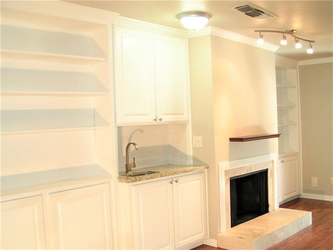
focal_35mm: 38
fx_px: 366
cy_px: 125
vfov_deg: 37.7
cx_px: 166
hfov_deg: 49.0
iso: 160
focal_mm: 5.8
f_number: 2.8
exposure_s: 1/40
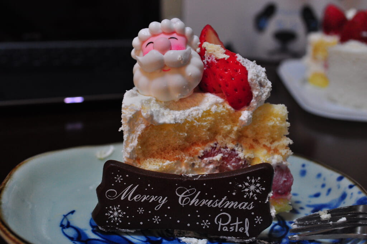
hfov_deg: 37.9
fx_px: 535
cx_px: 184
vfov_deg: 25.7
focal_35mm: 52
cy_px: 122
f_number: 7.1
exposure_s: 1/50
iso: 1000
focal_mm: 35
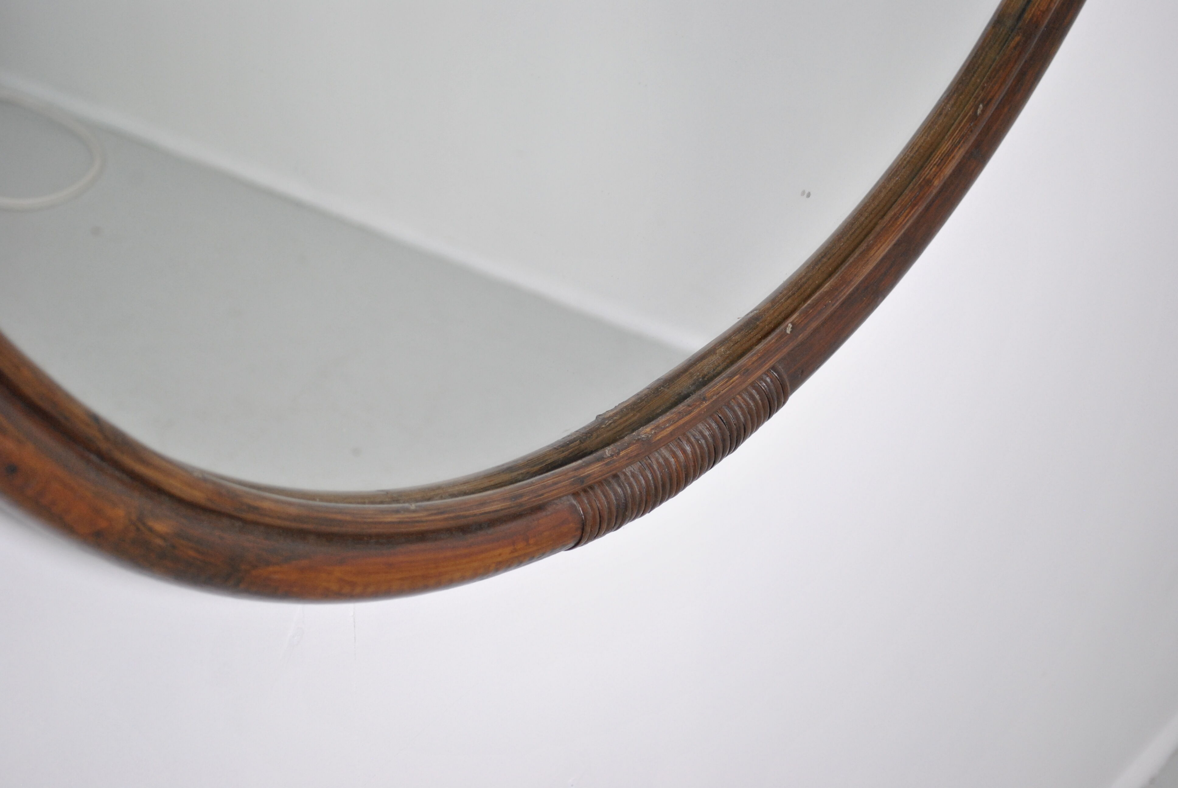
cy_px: 394
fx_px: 2359
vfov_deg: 19.0
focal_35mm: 72
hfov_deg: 28.0
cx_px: 589
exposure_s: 1/30
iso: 560
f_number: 6.3
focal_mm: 48
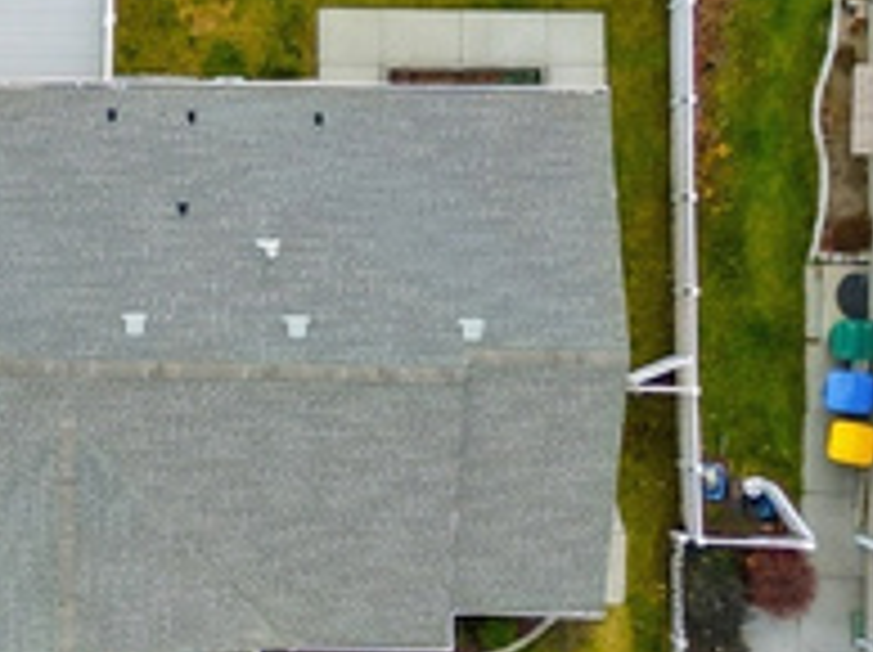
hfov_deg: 15.3
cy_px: 216
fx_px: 3199
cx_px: 14
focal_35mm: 127
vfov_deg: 11.6
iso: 100
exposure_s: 1/1000
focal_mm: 6.7
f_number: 1.7
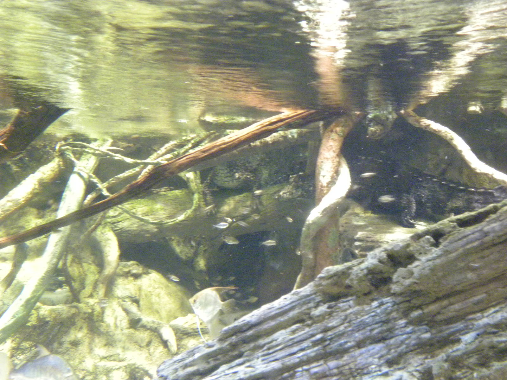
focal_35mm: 41
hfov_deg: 45.8
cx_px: 254
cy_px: 190
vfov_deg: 35.1
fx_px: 601
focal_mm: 7.3
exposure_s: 1/9.5
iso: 734
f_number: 3.2
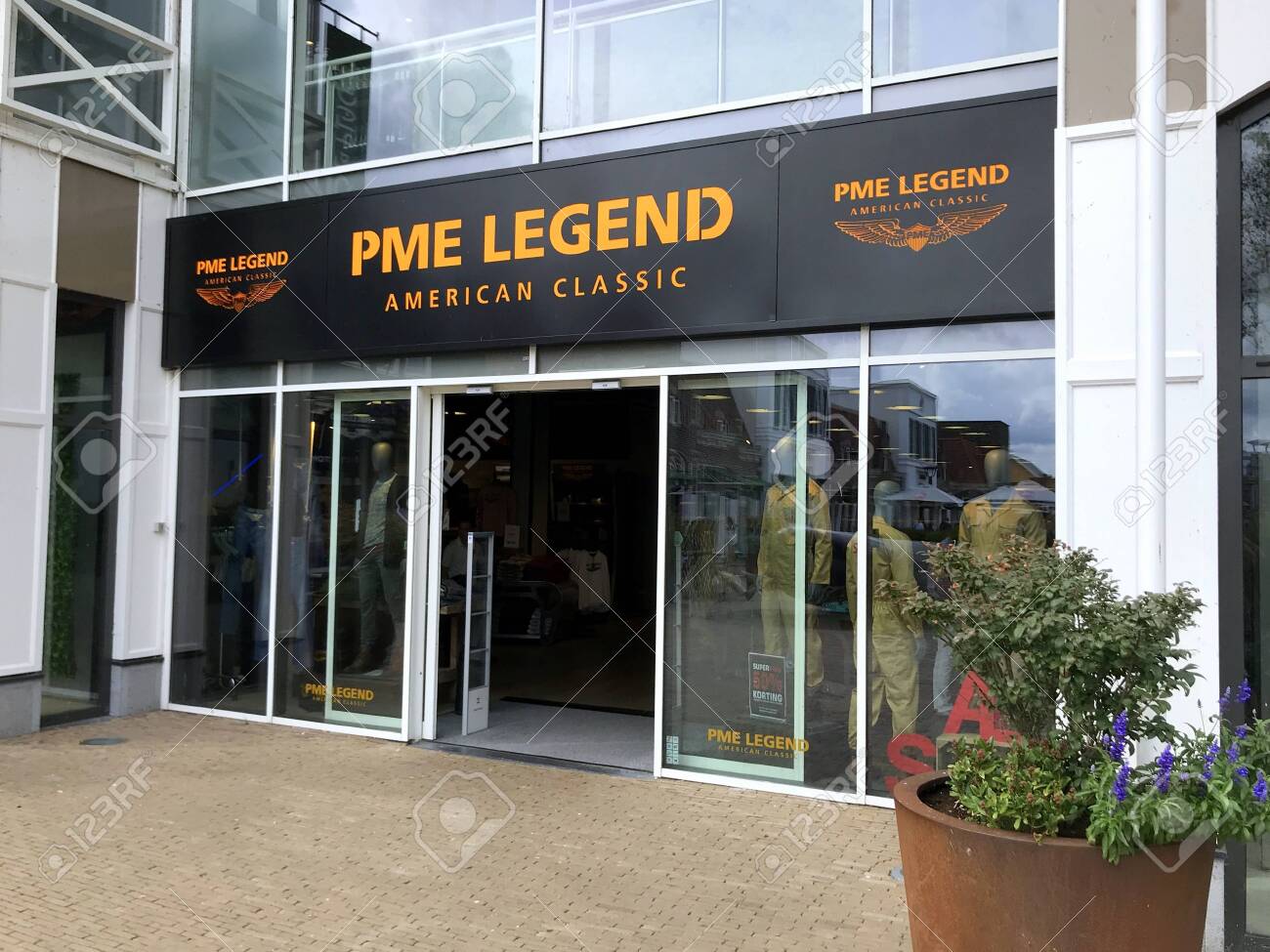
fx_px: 1027
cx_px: 635
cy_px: 476
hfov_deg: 63.4
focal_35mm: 28
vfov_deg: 49.7
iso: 20
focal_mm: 3.99
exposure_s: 1/1018
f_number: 1.8
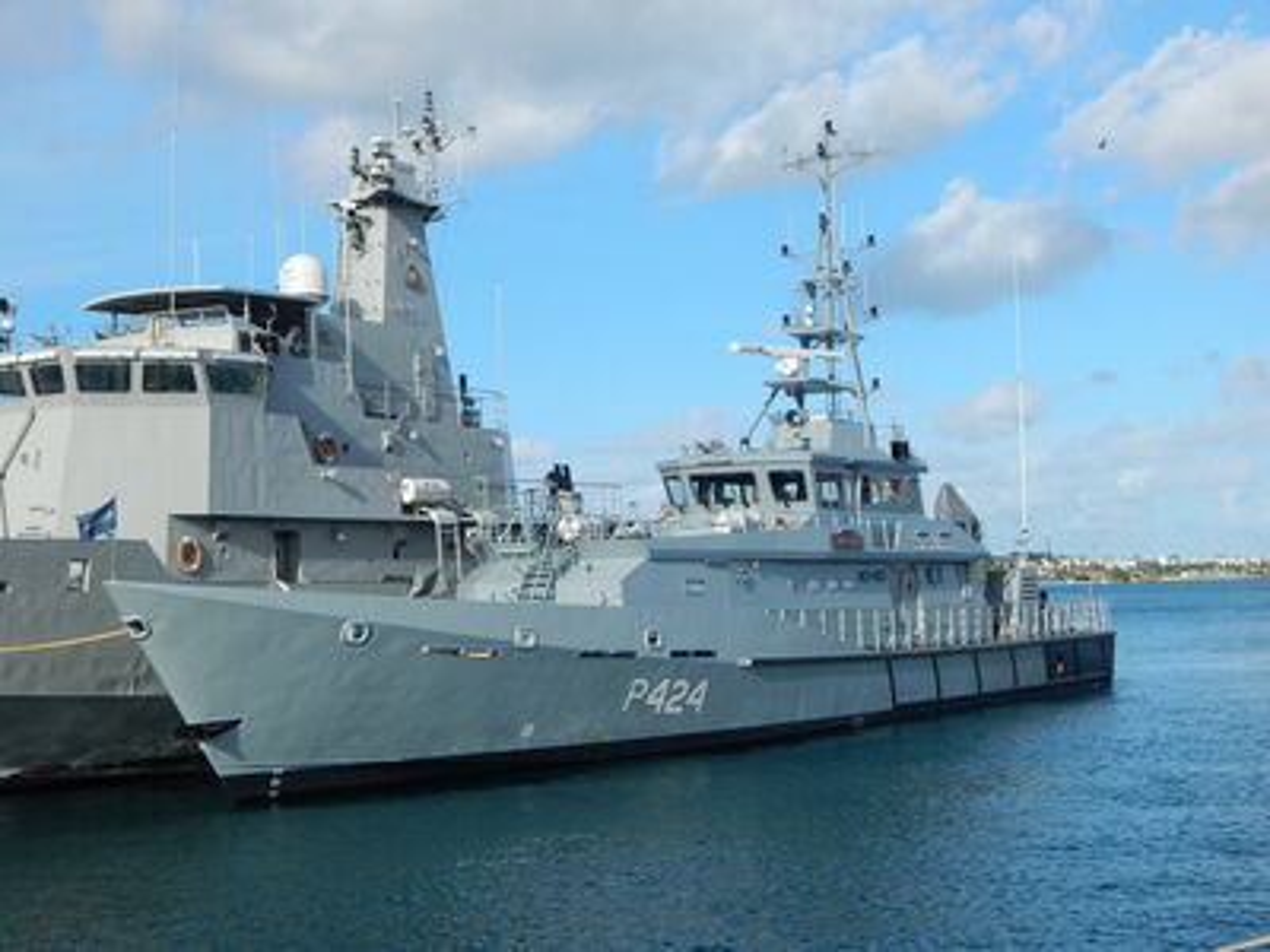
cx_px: 635
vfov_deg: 27.0
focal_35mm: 54
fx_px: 1981
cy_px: 476
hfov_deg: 35.5
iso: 125
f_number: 3.8
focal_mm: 9.7
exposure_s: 1/1000
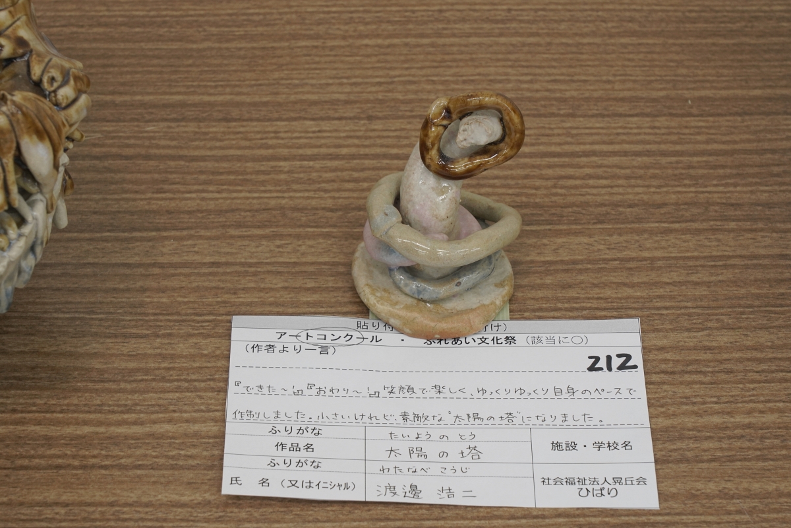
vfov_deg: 13.0
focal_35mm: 105
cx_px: 396
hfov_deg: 19.5
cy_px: 264
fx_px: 2307
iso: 2000
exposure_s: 1/20
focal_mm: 105
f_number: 16
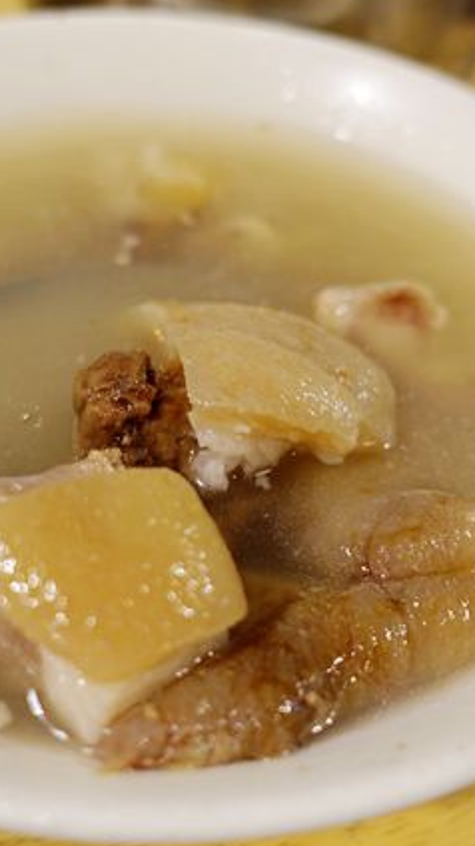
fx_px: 1009
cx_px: 226
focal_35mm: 45
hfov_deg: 26.5
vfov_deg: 45.5
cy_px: 418
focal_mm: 10.15
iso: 320
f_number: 2.2
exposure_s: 1/30
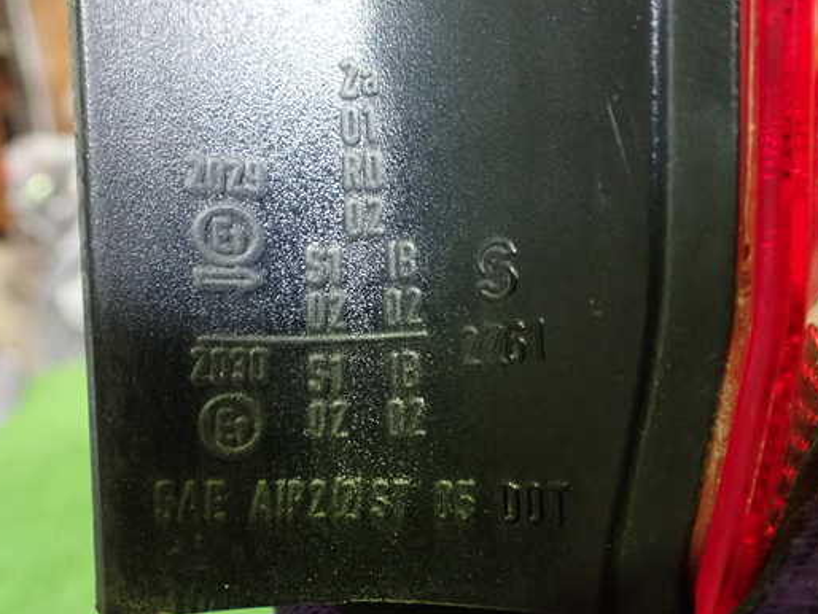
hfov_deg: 52.5
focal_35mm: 35
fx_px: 827
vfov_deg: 40.7
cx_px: 376
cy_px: 315
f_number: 2.3
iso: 1250
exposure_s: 1/30
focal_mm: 5.4
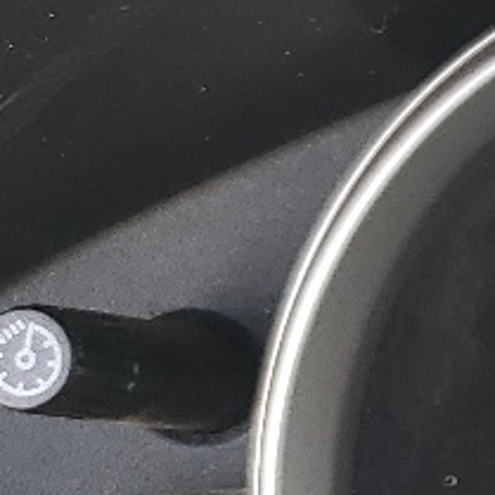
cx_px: 1627
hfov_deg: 8.1
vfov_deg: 9.9
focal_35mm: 176
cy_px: 462
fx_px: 2847
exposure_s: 1/120
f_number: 1.5
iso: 50
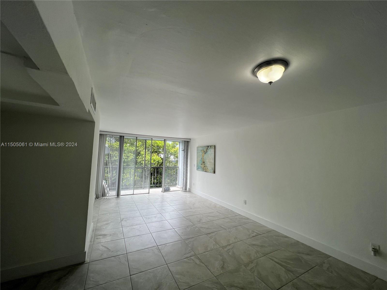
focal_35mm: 13
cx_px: 194
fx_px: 145
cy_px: 145
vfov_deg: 89.9
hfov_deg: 106.2
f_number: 1.8
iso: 32
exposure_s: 1/196
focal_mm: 1.57
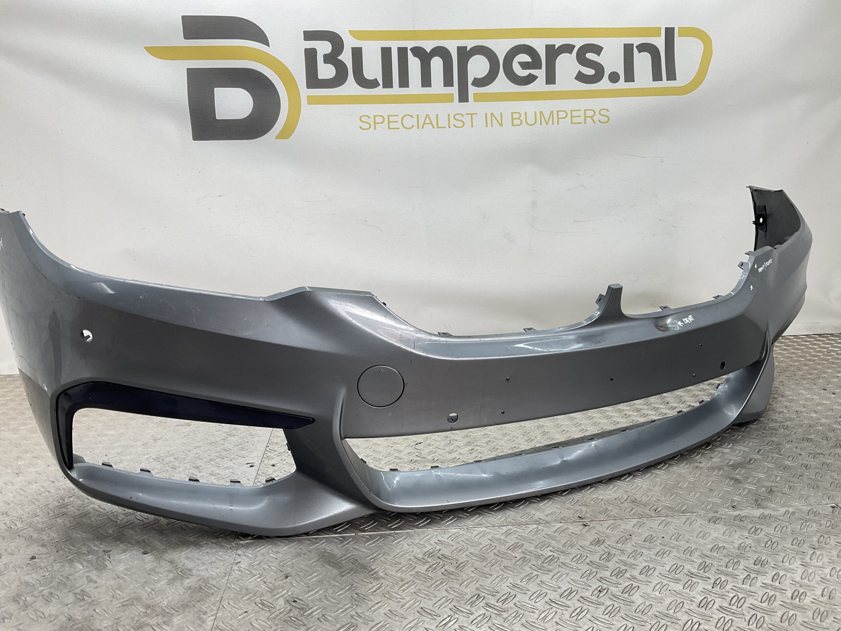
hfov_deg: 61.7
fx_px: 705
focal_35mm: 29
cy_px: 316
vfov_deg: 48.2
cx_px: 420
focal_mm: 3
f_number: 1.8
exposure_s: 1/100
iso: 32
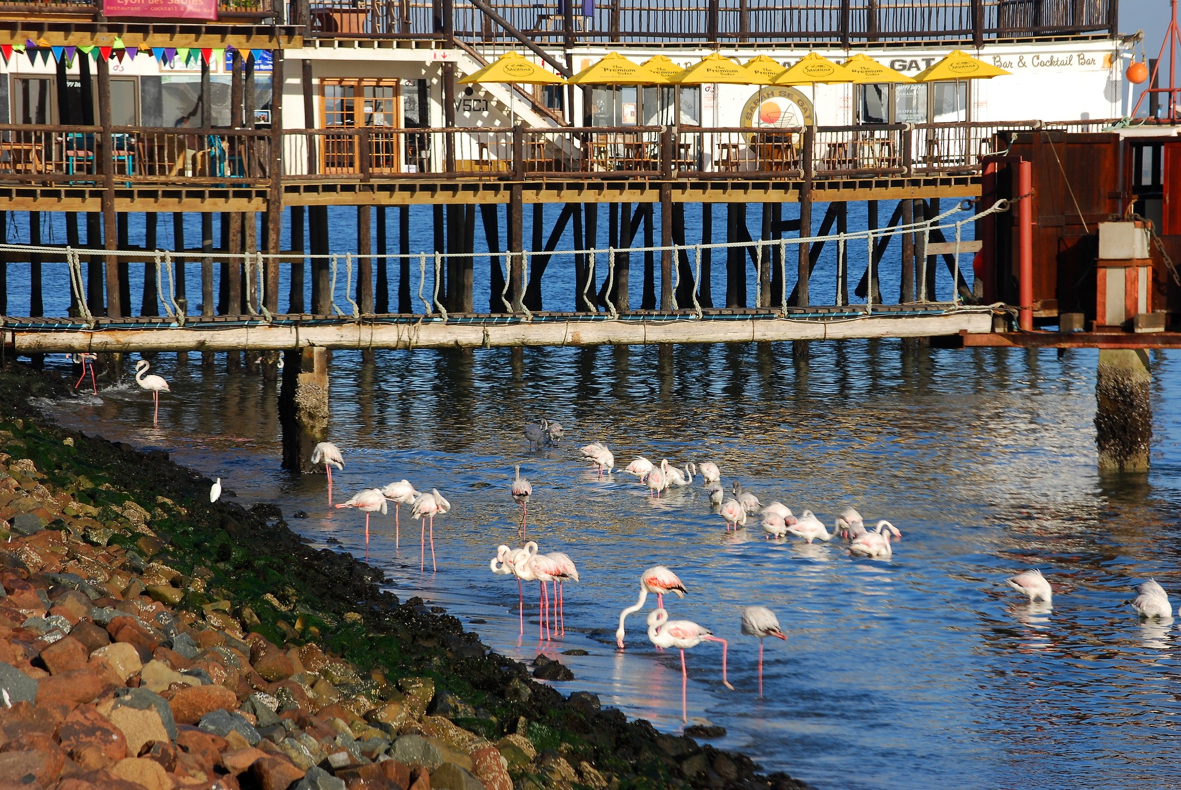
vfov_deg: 7.9
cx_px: 590
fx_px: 5714
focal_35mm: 174
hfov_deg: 11.8
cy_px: 395
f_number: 10
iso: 200
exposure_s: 1/200
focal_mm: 116
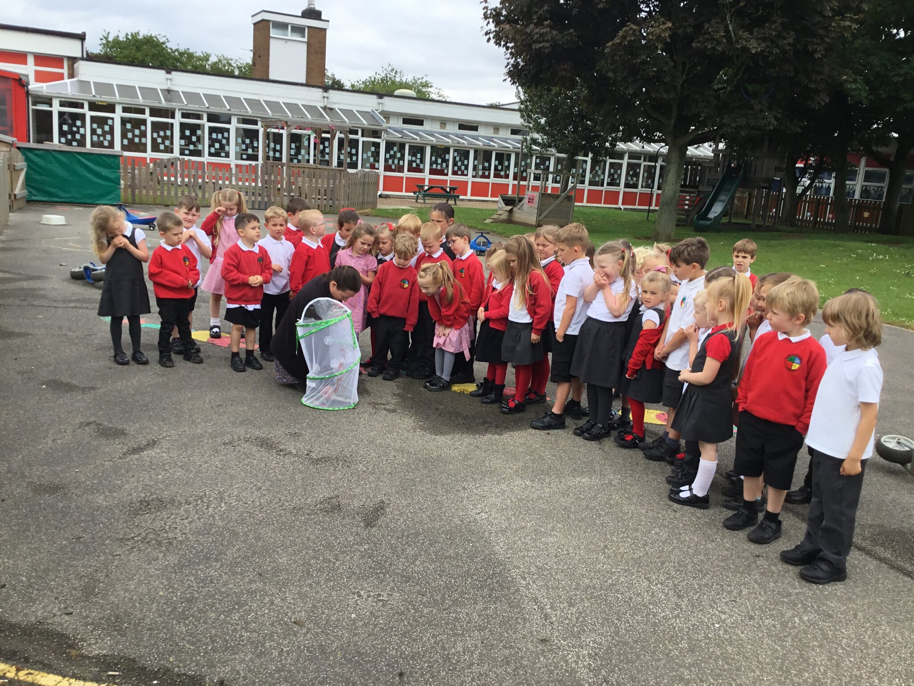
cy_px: 343
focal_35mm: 31
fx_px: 819
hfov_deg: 58.4
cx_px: 457
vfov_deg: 45.4
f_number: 2.4
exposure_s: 1/662
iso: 25
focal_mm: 3.3
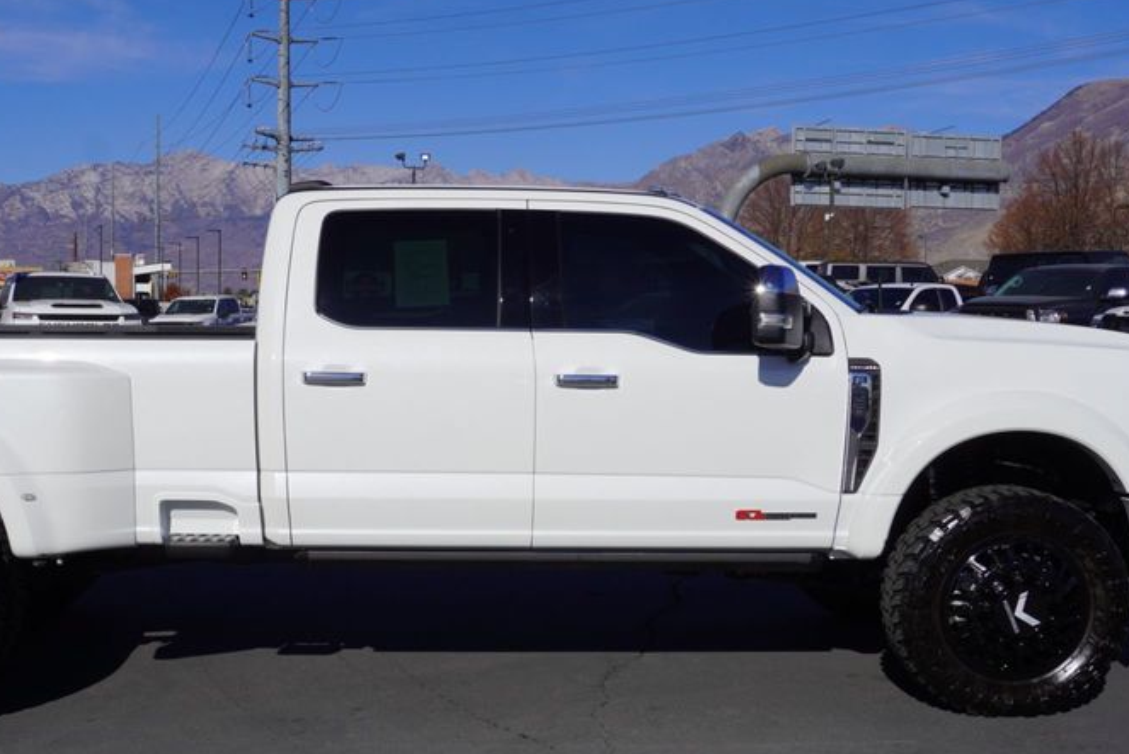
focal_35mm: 51
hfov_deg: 38.5
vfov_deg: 26.5
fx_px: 1600
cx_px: 387
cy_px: 451
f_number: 10
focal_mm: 22
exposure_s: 1/400
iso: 100
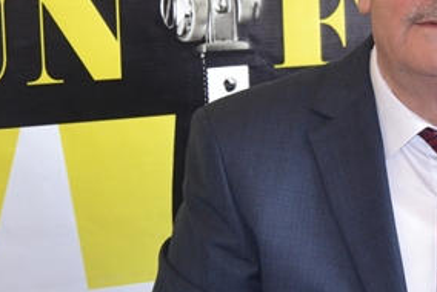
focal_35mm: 108
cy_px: 119
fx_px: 1312
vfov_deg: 12.7
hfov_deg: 18.4
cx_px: 449
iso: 400
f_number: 3.5
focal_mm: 20
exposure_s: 1/60
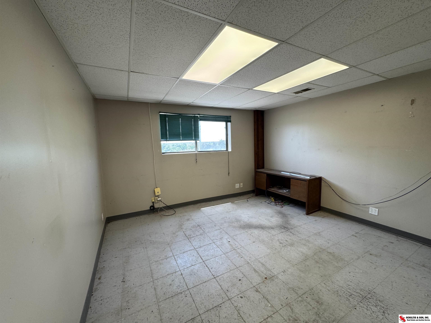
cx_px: 216
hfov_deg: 102.1
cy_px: 162
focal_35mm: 14
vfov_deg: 85.7
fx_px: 174
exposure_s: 1/120
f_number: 2.2
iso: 100
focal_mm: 2.22
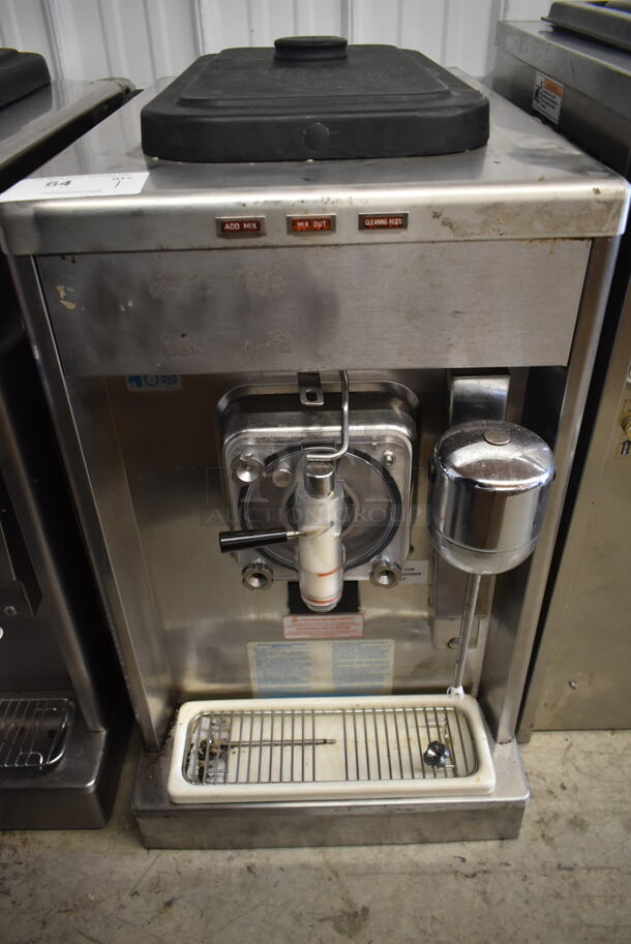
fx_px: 709
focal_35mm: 27
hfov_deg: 48.0
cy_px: 472
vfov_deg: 67.3
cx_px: 316
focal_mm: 18
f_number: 3.5
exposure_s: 1/30
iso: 800
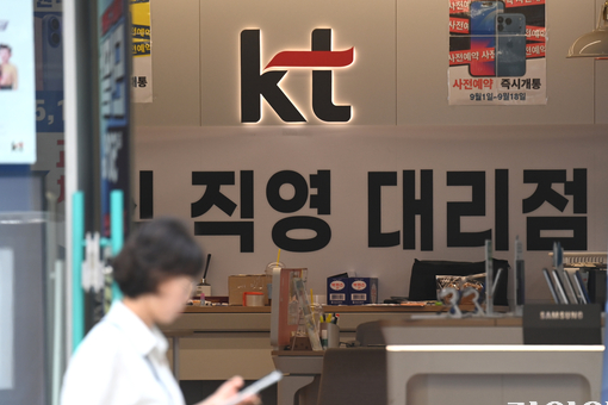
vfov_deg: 2.9
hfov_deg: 4.4
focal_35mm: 471
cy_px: 226
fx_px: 7954
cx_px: 334
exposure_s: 1/400
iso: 800
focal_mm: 400
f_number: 5.6
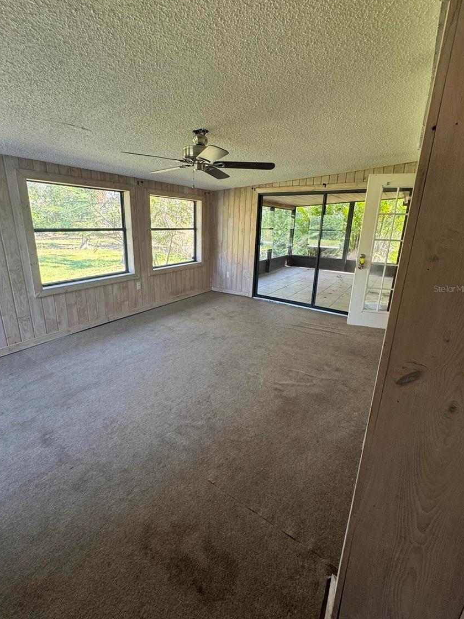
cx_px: 224
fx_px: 268
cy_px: 288
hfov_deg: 81.7
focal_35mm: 15
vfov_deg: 98.0
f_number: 2.2
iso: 160
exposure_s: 1/99
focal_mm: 2.22
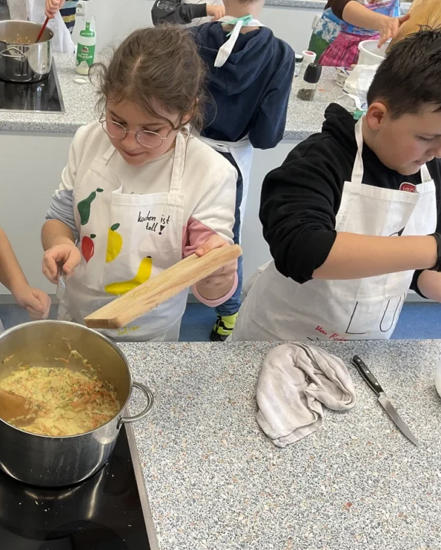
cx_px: 81
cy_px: 279
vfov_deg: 46.8
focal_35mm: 39
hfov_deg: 36.8
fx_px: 636
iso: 40
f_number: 1.8
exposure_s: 1/50
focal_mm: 3
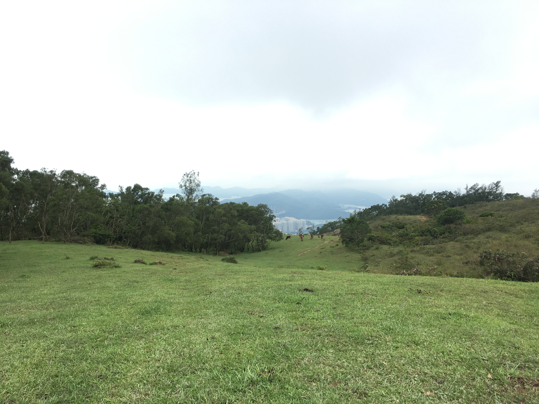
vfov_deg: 48.2
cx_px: 270
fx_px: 452
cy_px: 202
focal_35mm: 29
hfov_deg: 61.7
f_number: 2.2
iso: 25
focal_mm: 4.15
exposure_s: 1/444
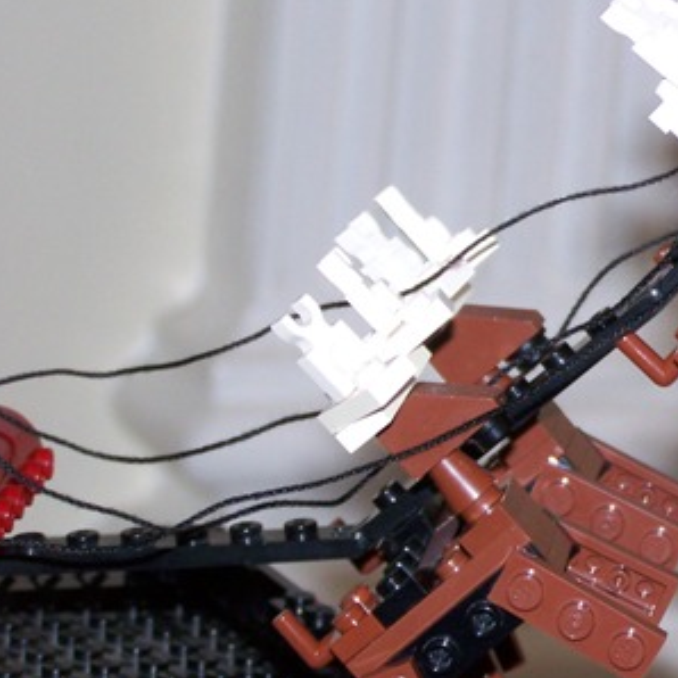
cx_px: 824
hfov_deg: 9.2
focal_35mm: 187
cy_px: 309
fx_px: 4144
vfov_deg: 9.4
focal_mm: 13.7
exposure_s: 1/80
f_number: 3.2
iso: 80
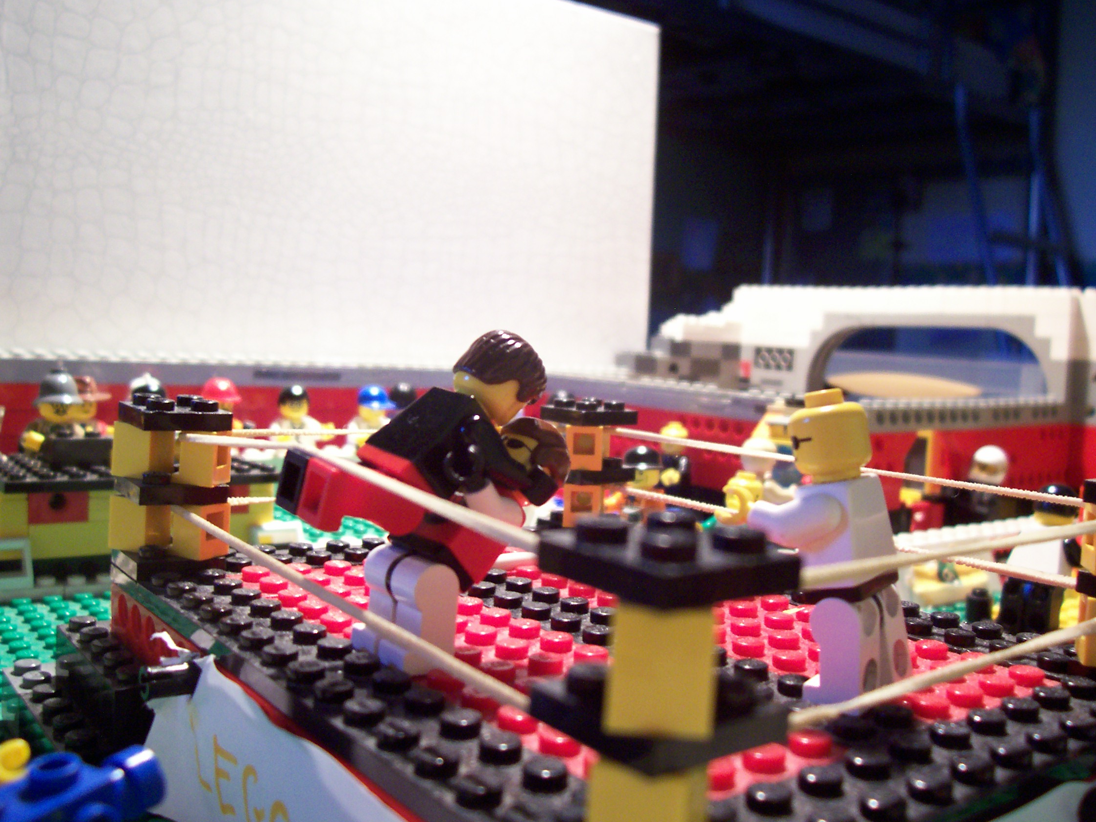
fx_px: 1108
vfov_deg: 40.7
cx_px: 540
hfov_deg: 52.6
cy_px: 406
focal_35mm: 35
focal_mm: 5.6
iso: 160
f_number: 2.7
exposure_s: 1/8
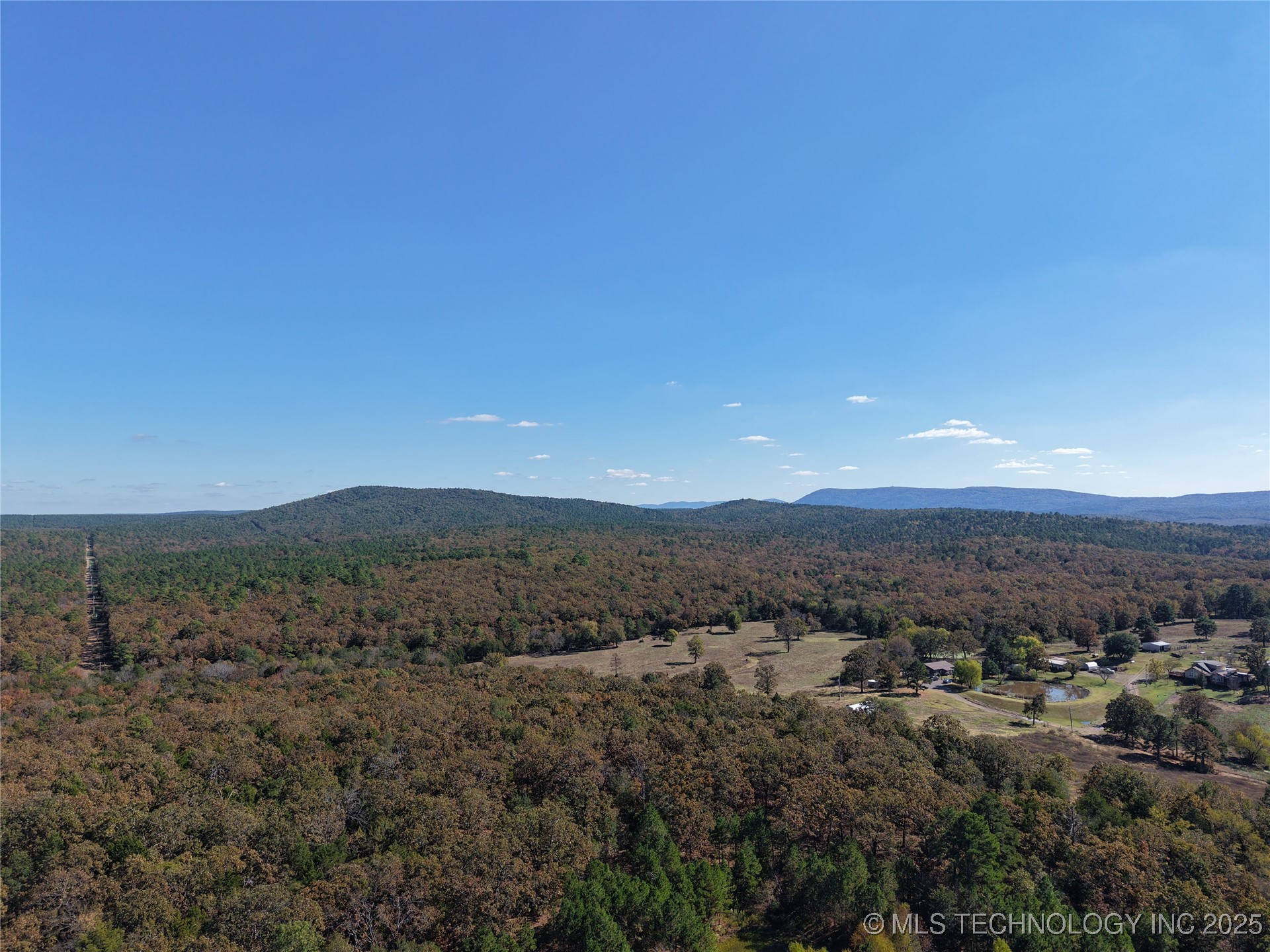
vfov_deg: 56.8
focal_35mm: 24
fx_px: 881
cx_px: 635
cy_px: 476
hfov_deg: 71.6
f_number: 1.8
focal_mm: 8.67
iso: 190
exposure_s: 1/4000
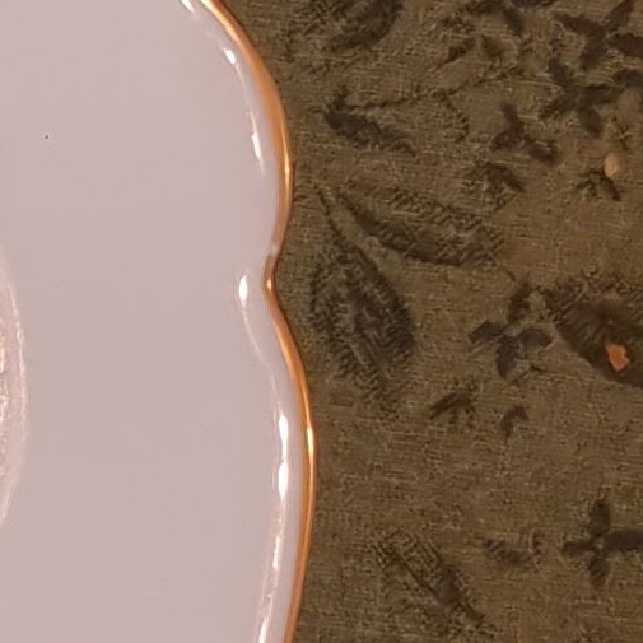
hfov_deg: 7.5
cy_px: 499
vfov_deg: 10.4
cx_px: -1878
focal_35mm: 168
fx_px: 3531
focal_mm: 6.7
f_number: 1.8
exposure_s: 1/100
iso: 160
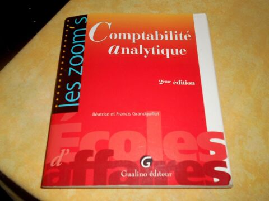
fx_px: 264
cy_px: 100
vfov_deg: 41.8
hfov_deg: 54.0
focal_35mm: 34
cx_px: 134
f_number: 3.6
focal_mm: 5.8
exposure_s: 1/30
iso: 80
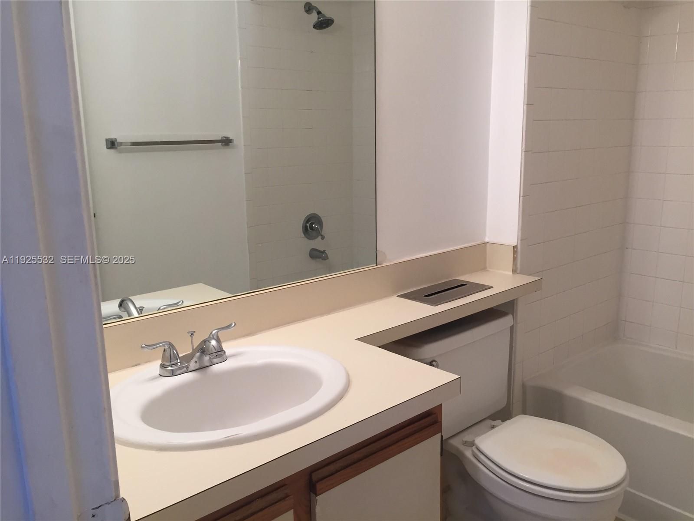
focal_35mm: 29
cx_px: 347
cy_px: 260
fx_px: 581
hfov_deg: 61.7
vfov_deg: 48.2
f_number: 2.2
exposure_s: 1/40
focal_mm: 4.15
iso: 40
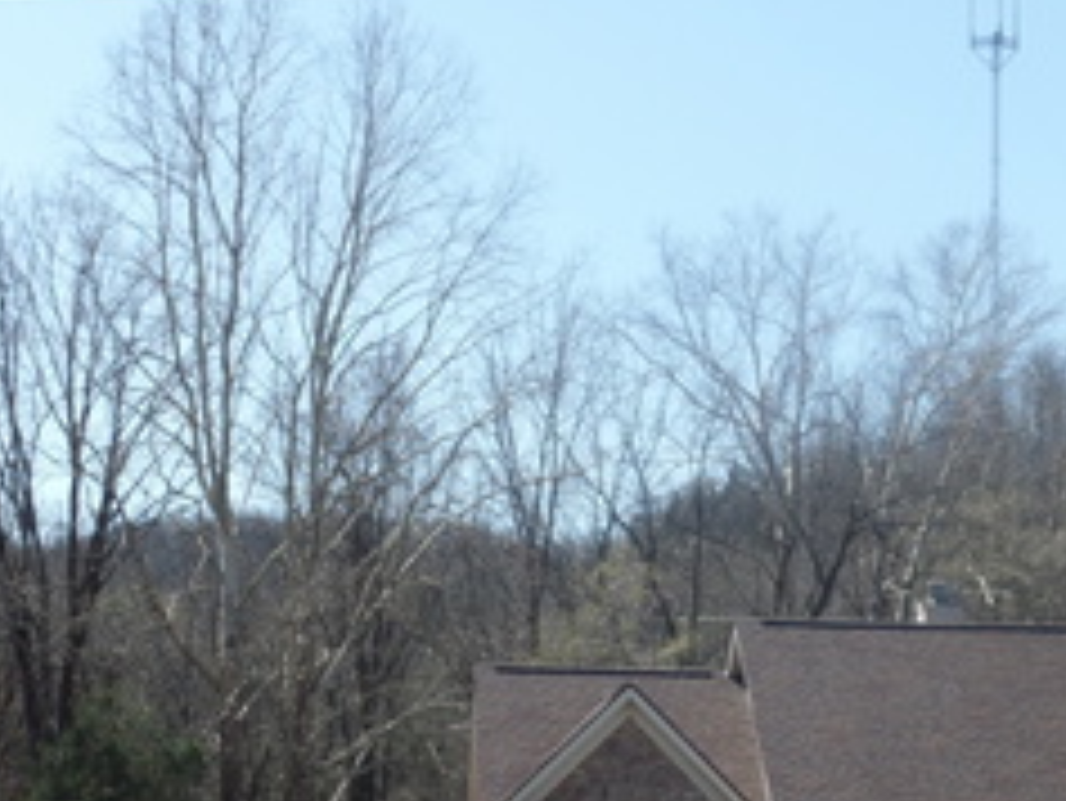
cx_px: 765
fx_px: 3328
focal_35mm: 108
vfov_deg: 13.6
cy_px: 648
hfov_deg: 18.1
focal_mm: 11.4
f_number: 3.6
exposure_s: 1/500
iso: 80
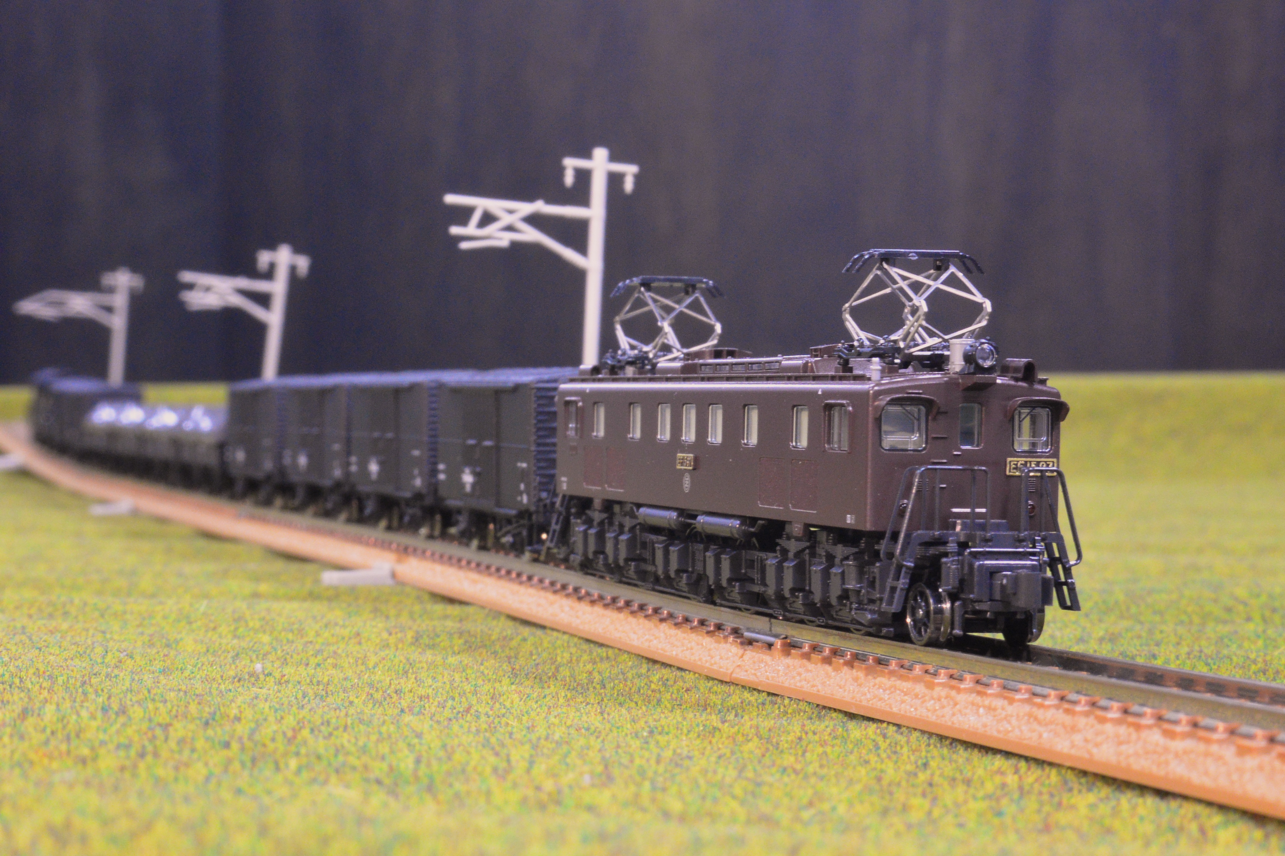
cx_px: 642
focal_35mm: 81
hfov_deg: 25.1
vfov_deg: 16.9
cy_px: 428
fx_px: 2891
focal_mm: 30
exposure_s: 1/1.3
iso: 800
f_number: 16
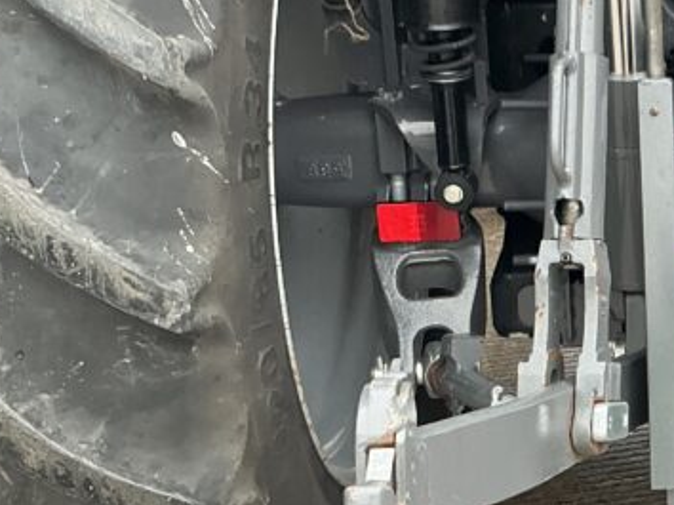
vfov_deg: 18.2
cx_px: 946
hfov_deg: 21.2
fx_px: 1576
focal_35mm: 81
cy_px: 208
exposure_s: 1/122
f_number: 1.8
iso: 64
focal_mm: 3
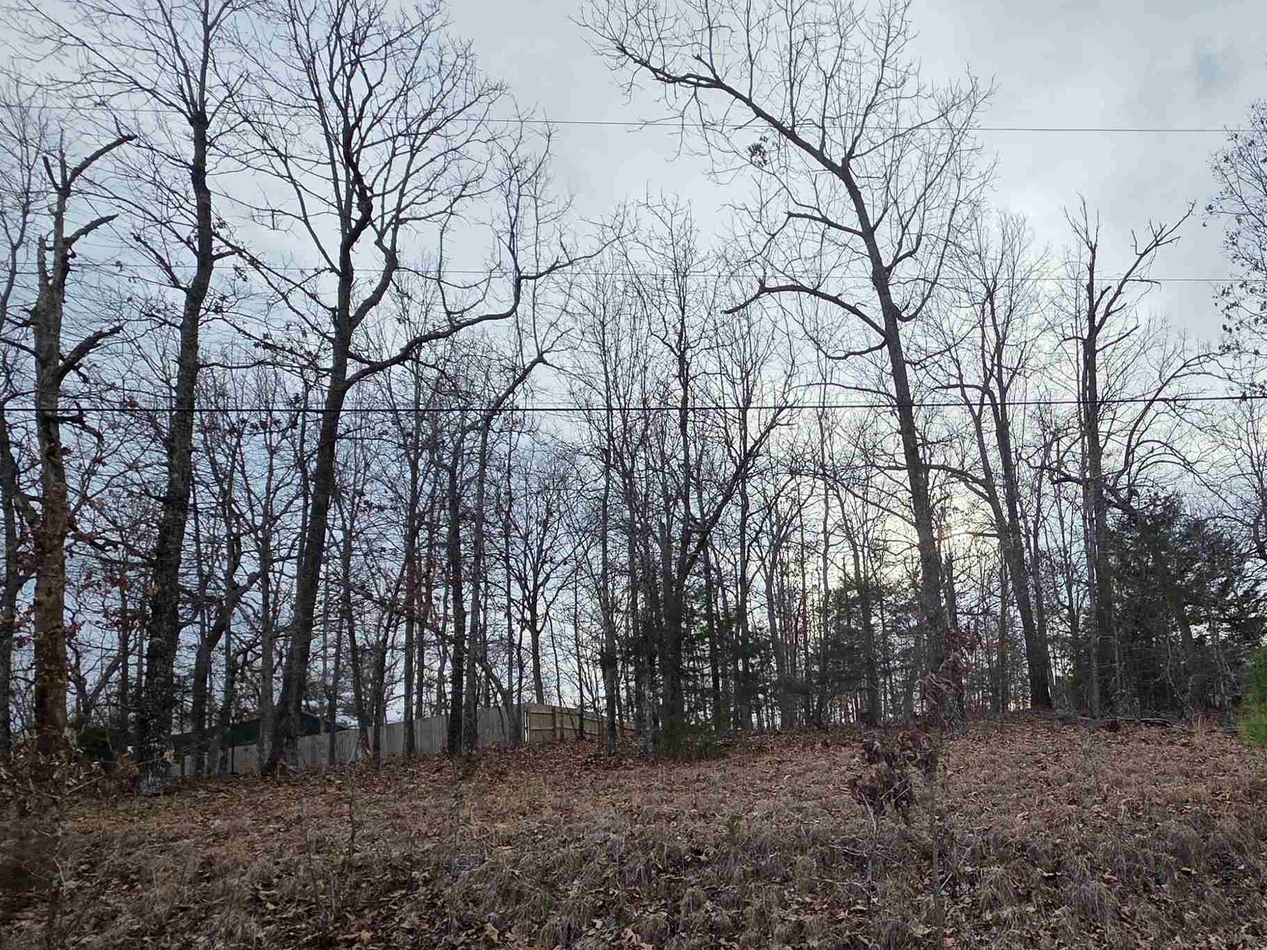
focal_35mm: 22
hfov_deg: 71.8
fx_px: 805
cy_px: 685
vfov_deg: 58.6
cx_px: 932
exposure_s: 1/934
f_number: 1.9
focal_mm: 2.2
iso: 40
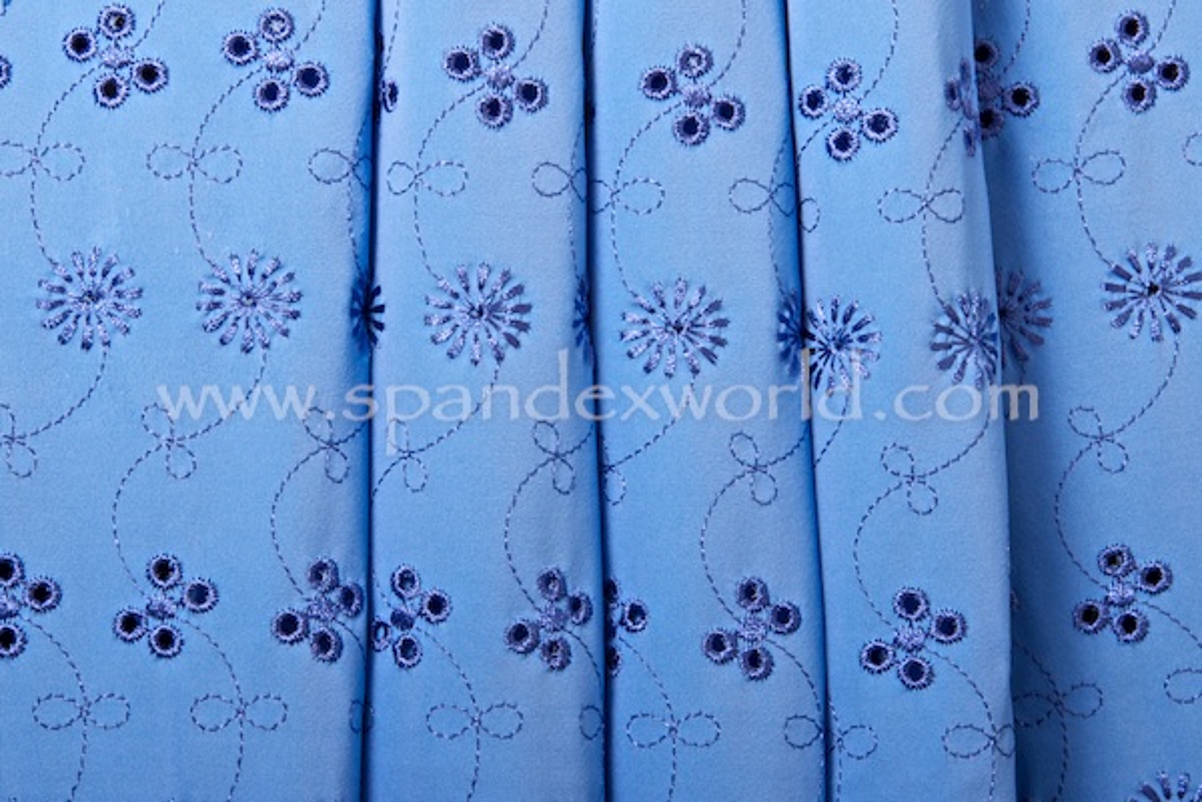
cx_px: 601
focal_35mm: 142
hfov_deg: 14.4
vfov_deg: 9.6
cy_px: 401
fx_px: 4758
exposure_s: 1/200
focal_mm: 95
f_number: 20
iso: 200
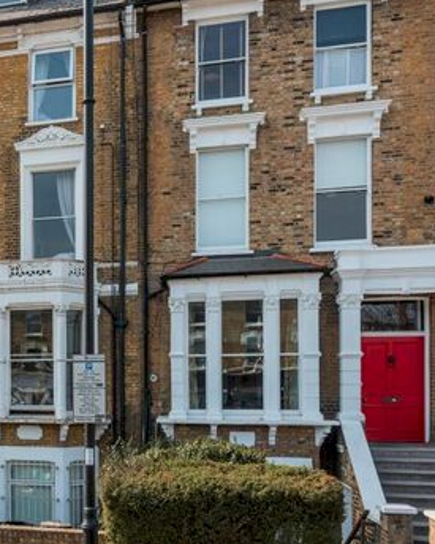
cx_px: -16
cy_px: 303
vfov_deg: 43.8
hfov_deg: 32.4
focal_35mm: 42
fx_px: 676
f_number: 8
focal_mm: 22
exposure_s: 1/250
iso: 100
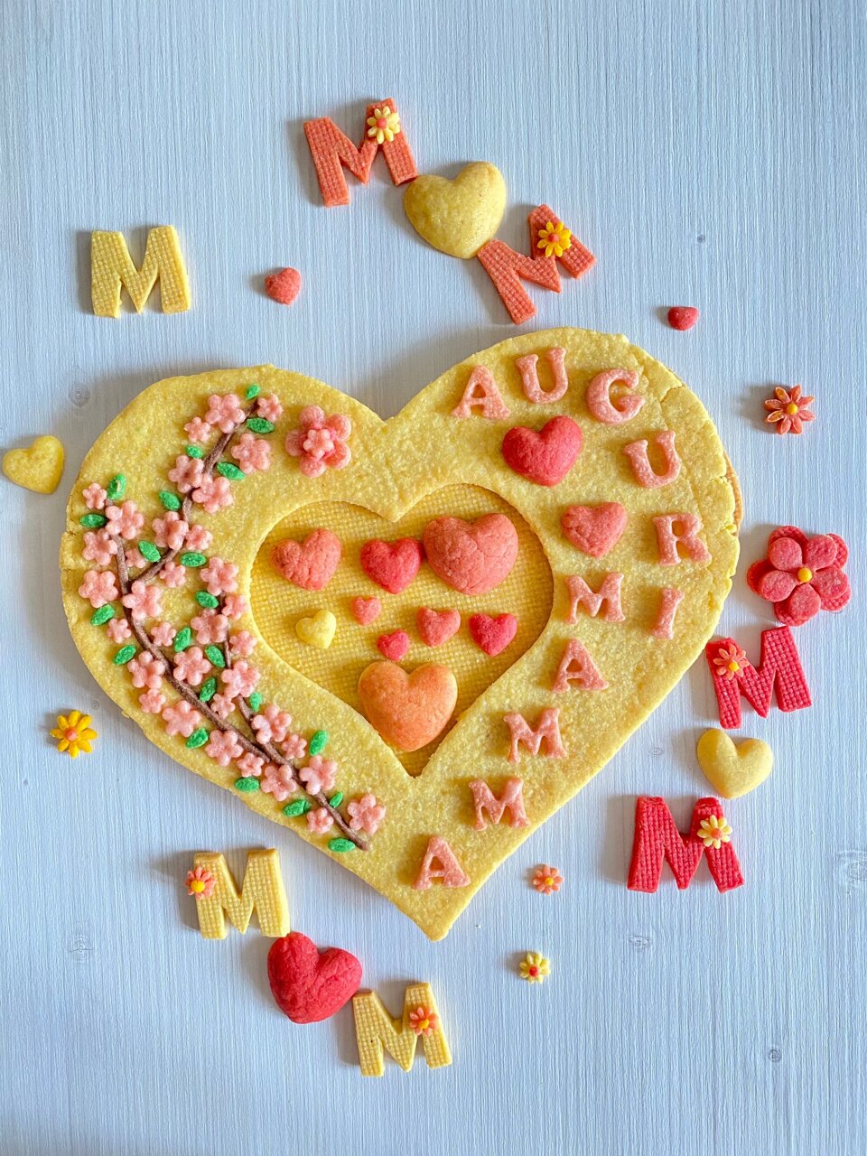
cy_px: 578
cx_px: 434
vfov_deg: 67.3
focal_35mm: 26
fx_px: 868
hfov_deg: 53.1
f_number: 1.8
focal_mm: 4.25
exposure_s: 1/60
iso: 500
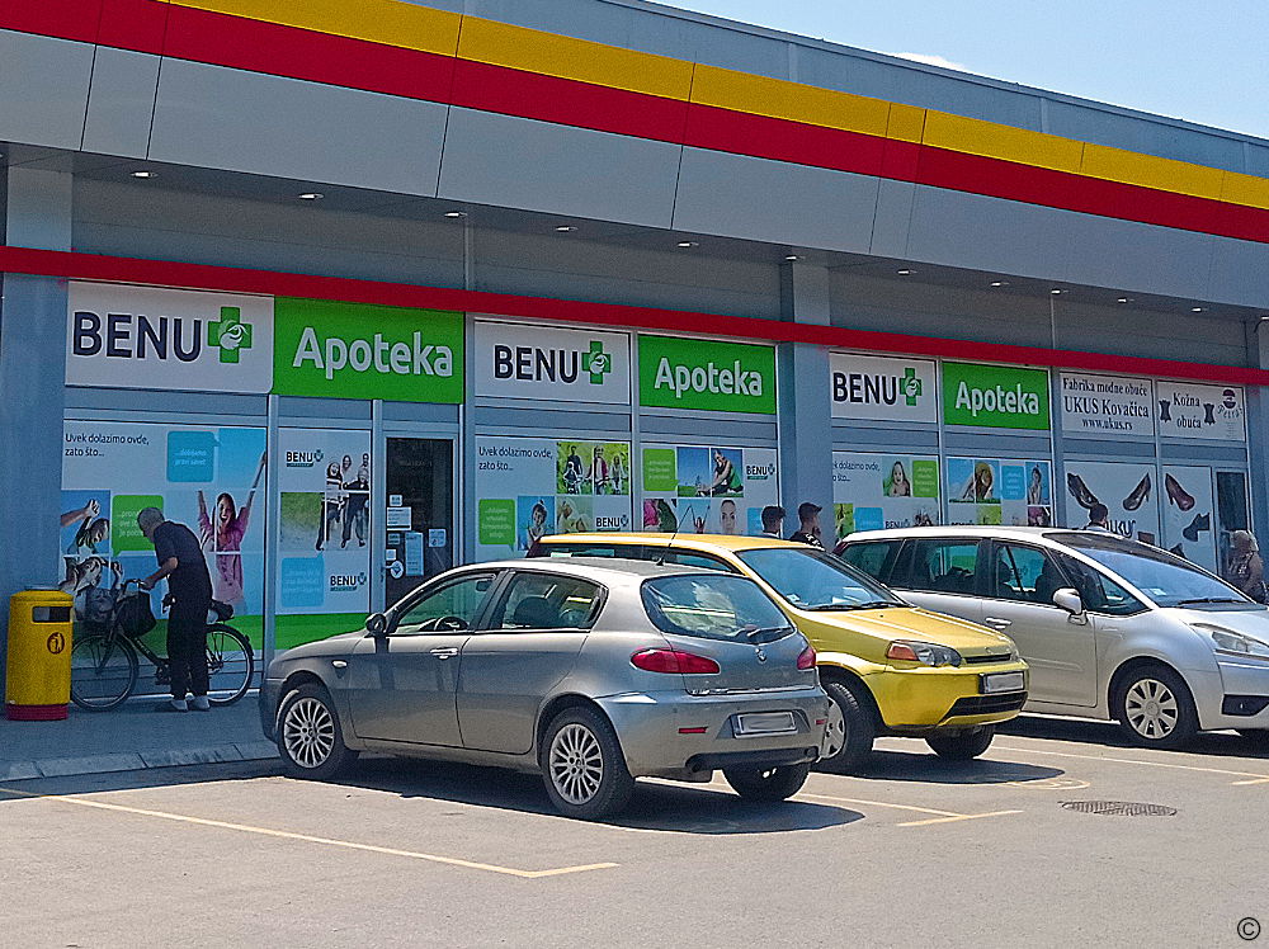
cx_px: 634
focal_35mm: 28
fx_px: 1025
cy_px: 474
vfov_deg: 49.7
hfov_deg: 63.5
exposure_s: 1/2994
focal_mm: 4.7
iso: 104
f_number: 1.8
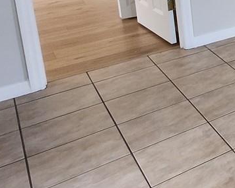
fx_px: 397
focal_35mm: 57
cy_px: -64
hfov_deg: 19.3
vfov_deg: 23.3
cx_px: 469
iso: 100
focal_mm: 1.74
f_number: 2.2
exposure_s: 1/60
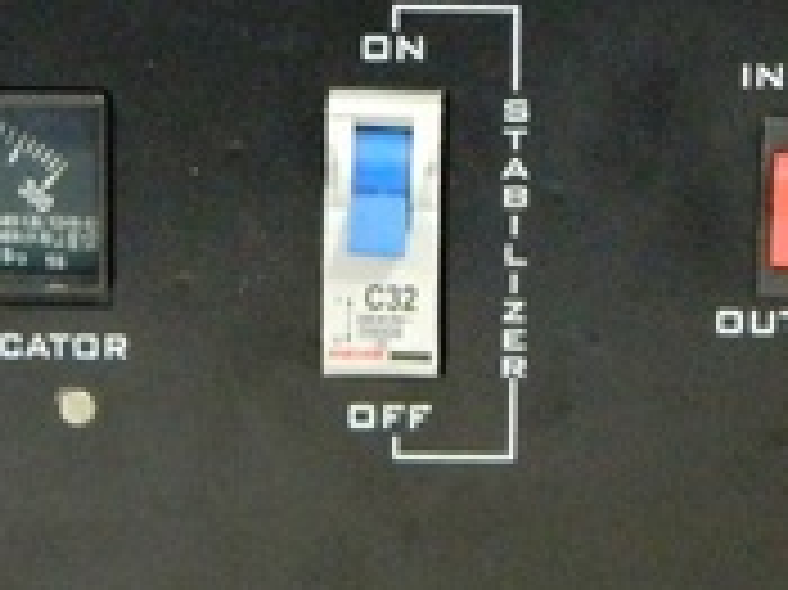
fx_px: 6711
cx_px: 657
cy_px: 232
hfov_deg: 6.7
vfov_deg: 5.0
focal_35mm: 295
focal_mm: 18.6
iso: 800
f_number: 4.5
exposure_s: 1/4
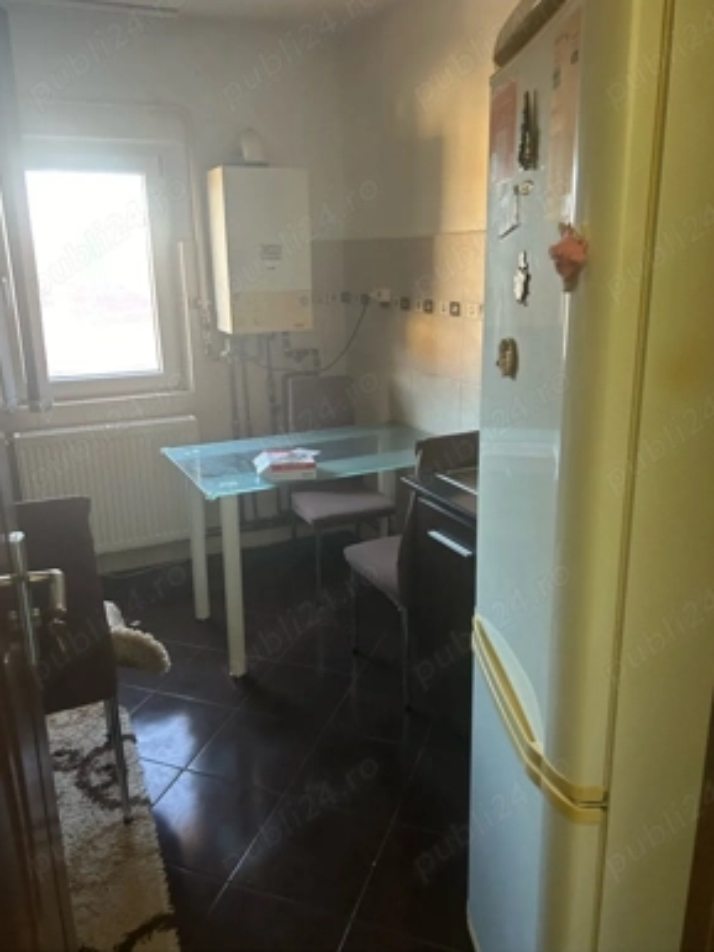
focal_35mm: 27
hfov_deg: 51.4
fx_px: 742
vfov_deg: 65.3
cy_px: 460
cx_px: 348
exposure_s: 1/50
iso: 250
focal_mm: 5.7
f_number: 1.5
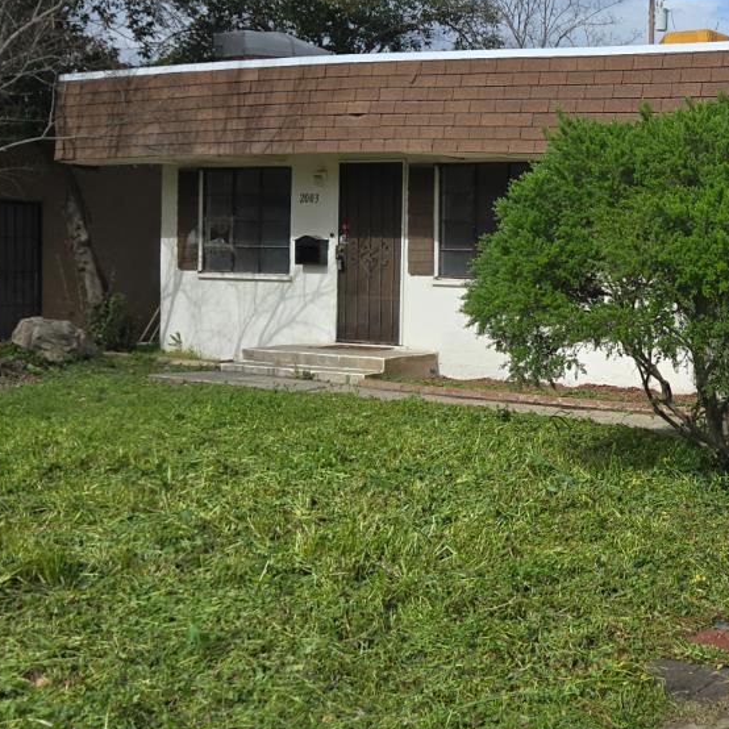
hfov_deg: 29.4
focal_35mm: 55
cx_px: 693
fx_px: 1310
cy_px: 305
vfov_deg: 31.0
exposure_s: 1/2921
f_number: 1.8
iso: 25
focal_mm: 5.4
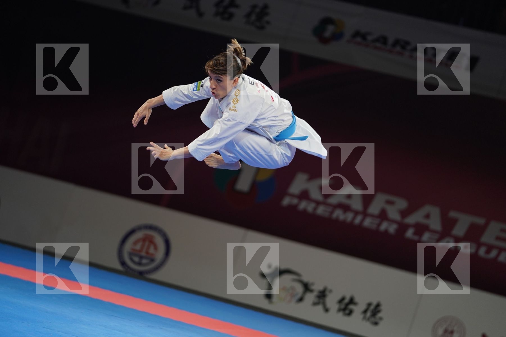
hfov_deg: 12.1
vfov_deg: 8.1
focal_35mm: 170
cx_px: 253
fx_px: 2389
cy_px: 168
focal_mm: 170
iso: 800
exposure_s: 1/500
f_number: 2.8
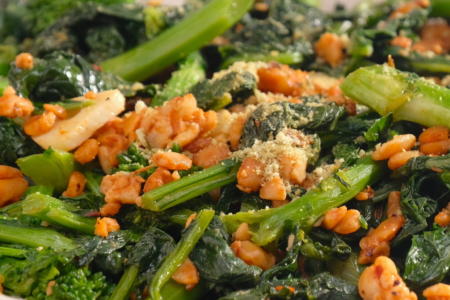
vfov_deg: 3.3
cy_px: 121
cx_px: 343
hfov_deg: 4.9
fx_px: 5225
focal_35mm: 418
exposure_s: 1/200
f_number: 8
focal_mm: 135
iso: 400
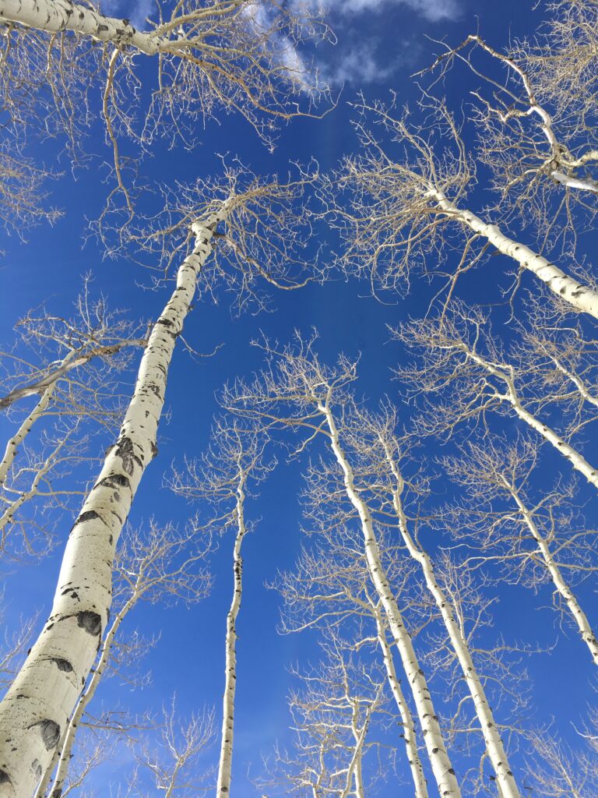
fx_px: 668
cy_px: 399
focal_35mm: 29
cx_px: 299
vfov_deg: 61.7
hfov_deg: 48.2
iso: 25
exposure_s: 1/1538
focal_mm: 4.15
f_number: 2.2
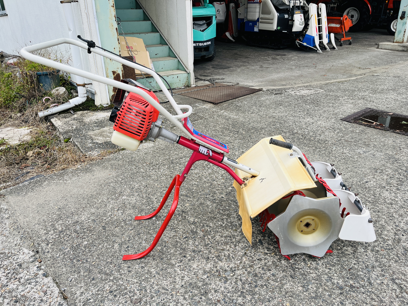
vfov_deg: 53.1
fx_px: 306
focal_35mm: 26
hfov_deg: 67.3
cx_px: 204
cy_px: 153
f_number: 1.6
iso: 50
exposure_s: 1/983
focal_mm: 5.1
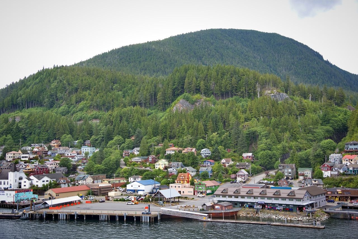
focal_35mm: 46
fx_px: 458
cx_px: 179
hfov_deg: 42.7
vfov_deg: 29.3
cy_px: 120
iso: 100
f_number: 5
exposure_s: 1/100
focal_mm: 46
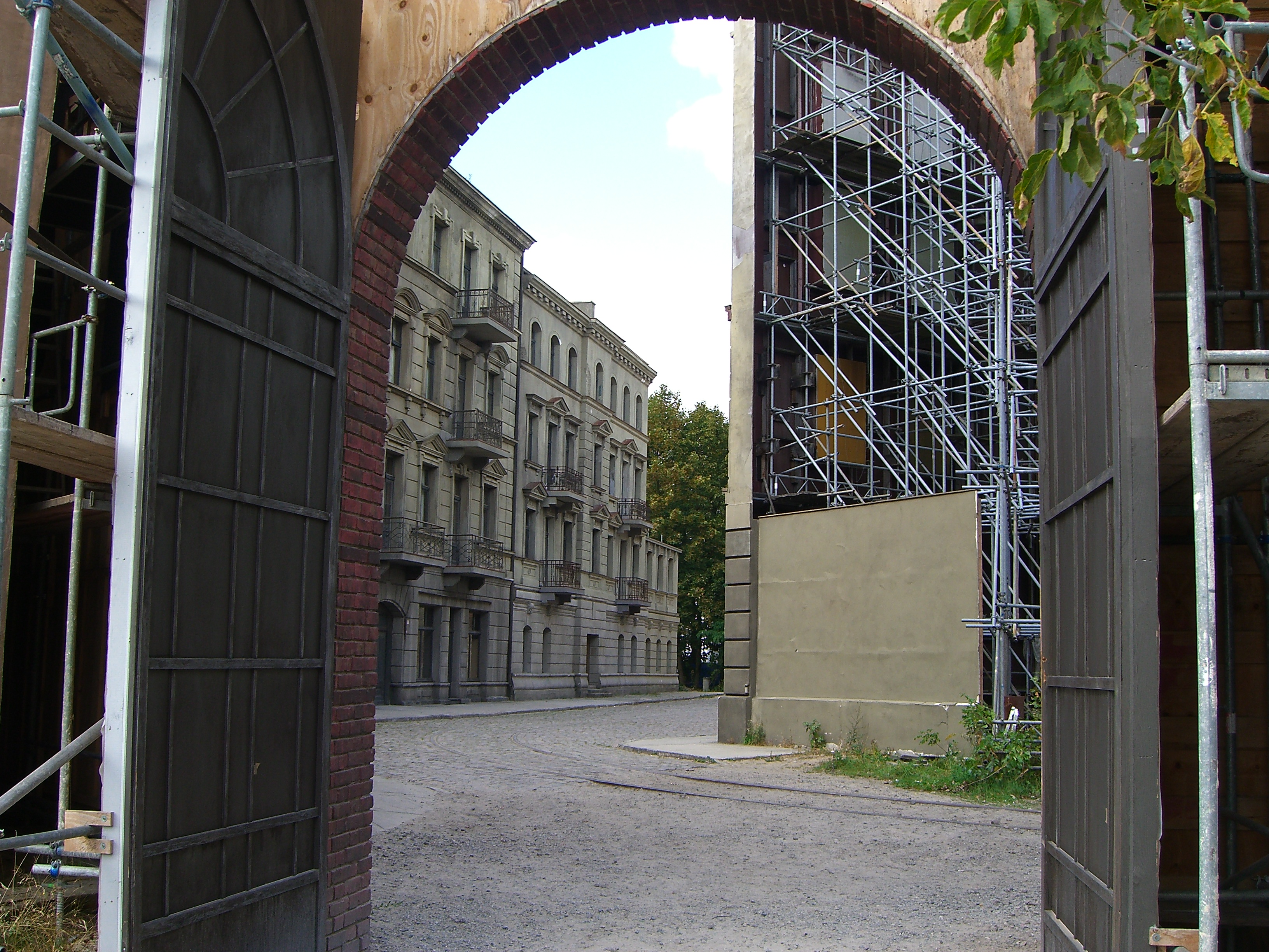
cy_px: 476
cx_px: 634
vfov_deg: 37.7
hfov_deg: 49.0
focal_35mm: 38
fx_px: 1393
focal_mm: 7.9
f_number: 8
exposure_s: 1/40
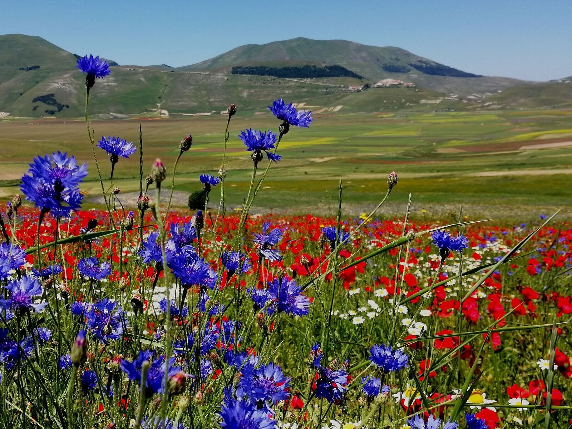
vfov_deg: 36.8
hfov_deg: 47.5
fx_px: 644
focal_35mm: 39
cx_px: 220
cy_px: 192
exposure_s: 1/1319
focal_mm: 3.62
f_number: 1.8
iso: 50
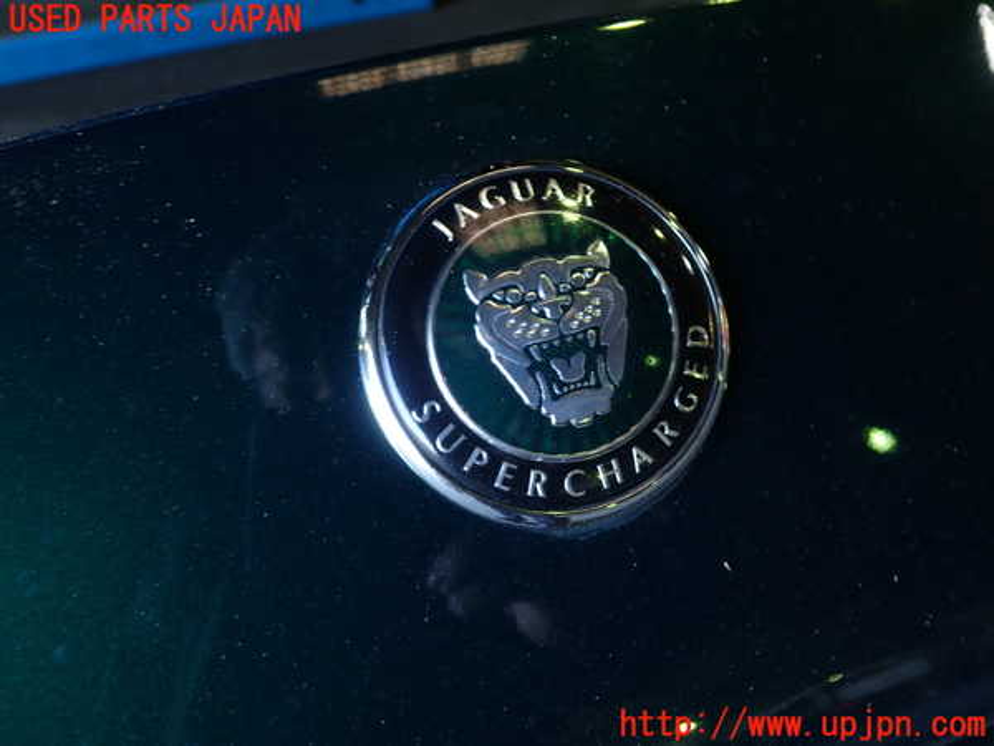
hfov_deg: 60.0
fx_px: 861
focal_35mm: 30
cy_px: 373
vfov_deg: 46.8
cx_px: 497
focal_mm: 5.4
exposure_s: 1/50
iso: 200
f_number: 2.3
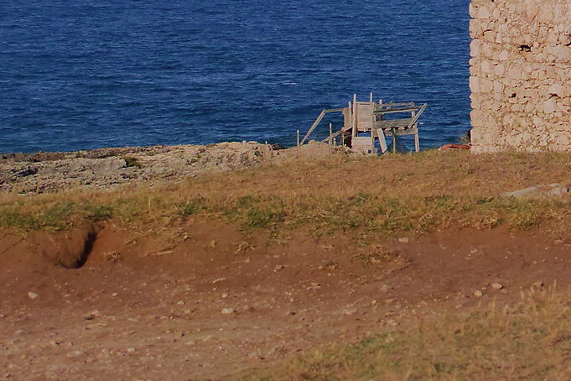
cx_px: 610
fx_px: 3771
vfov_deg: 5.8
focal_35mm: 238
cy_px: -25
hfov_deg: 8.6
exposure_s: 1/1000
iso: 100
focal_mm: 45
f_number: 5.6
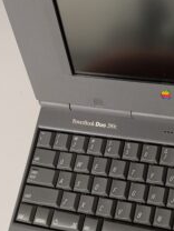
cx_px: 158
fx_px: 429
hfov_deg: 22.4
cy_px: 129
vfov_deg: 30.2
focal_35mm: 64
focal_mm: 5.43
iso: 276
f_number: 1.89
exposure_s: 1/60
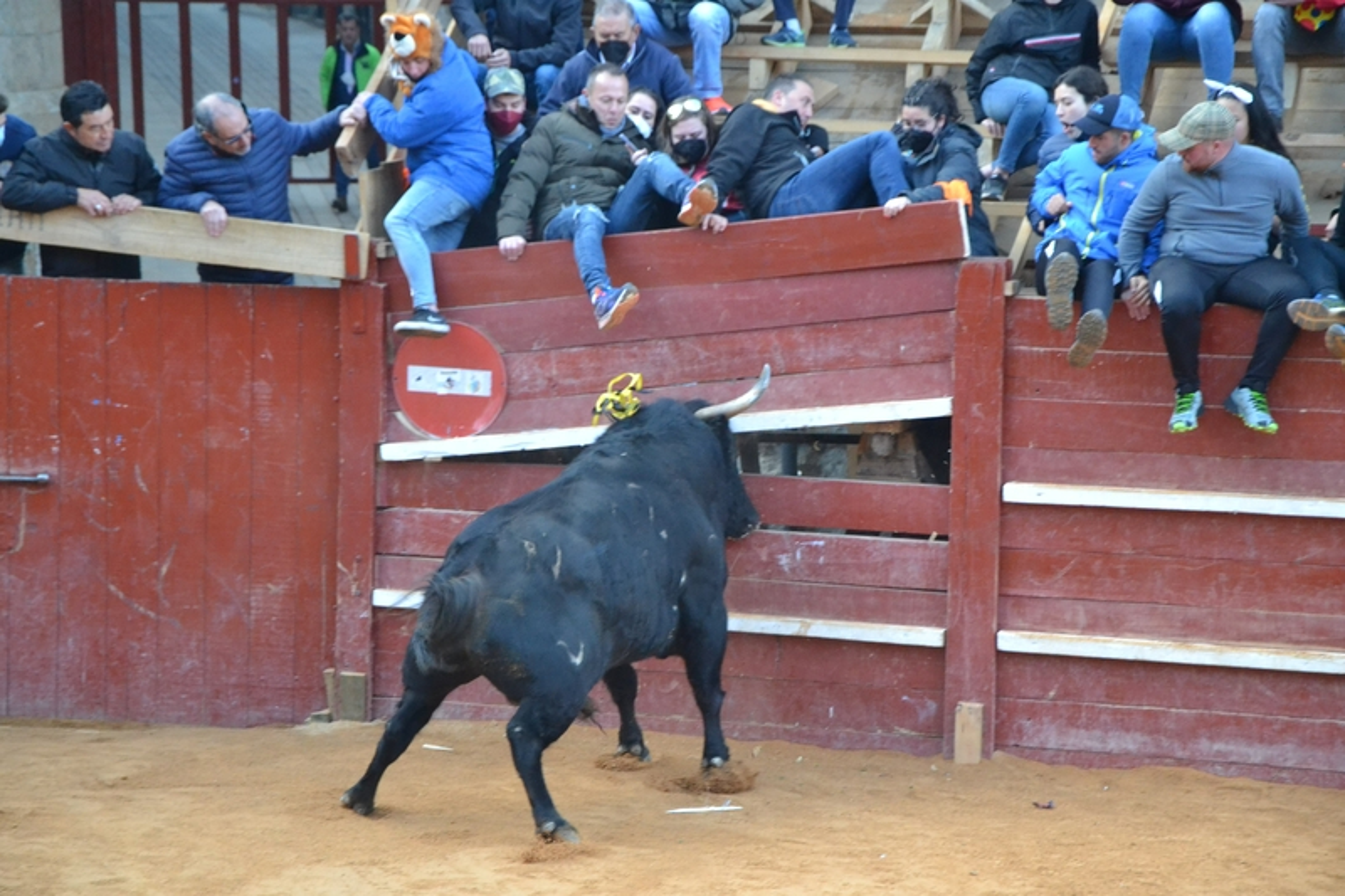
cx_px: 672
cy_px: 448
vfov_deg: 10.7
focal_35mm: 128
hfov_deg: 16.1
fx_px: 4762
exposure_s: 1/320
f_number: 5.6
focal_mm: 85
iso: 3200
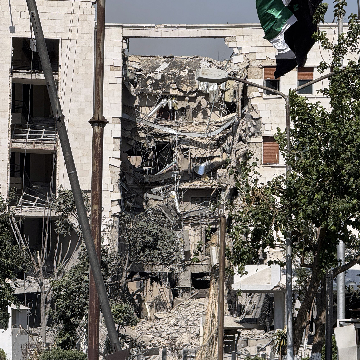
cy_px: 154
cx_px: 235
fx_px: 2236
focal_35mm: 190
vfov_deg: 9.2
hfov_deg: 9.2
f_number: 2.8
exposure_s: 1/2525
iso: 50
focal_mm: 15.66
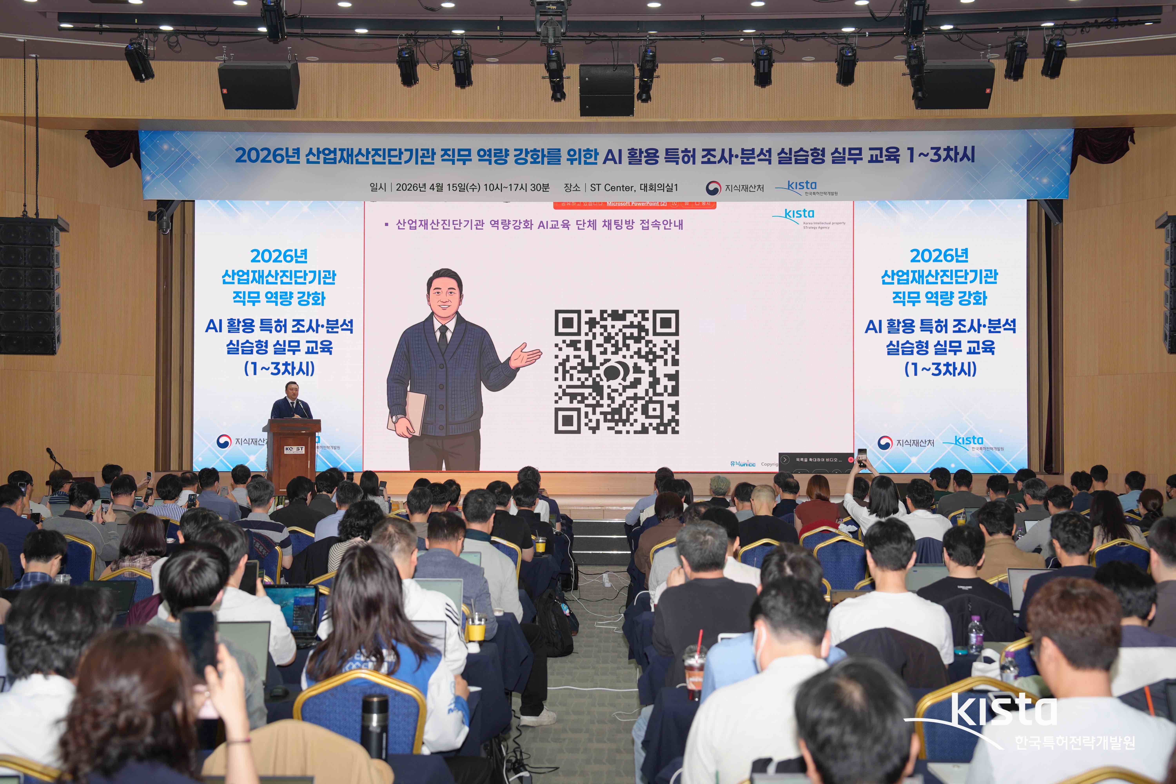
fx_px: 1535
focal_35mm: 47
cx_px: 588
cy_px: 392
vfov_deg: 28.6
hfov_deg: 41.9
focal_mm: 47
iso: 250
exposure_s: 1/160
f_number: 4
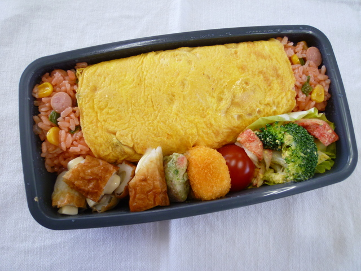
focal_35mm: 24
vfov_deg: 56.8
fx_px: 250
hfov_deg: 71.6
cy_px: 136
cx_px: 180
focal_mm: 4.3
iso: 125
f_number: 2.2
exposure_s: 1/60
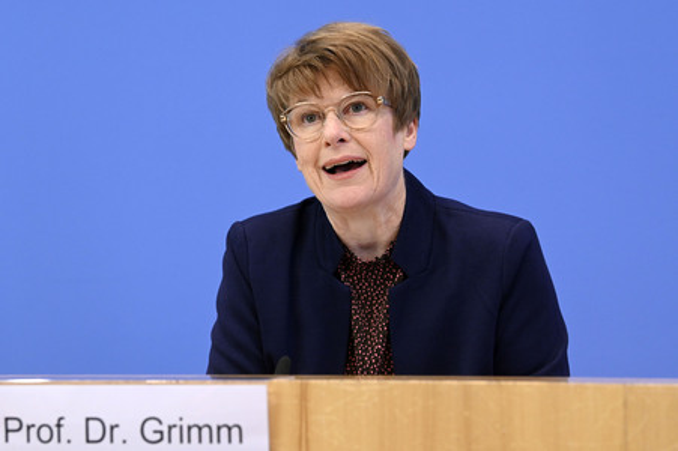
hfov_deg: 20.8
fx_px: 1844
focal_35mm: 98
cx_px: 339
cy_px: 226
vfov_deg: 13.9
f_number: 6.3
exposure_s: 1/500
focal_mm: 98
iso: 4000
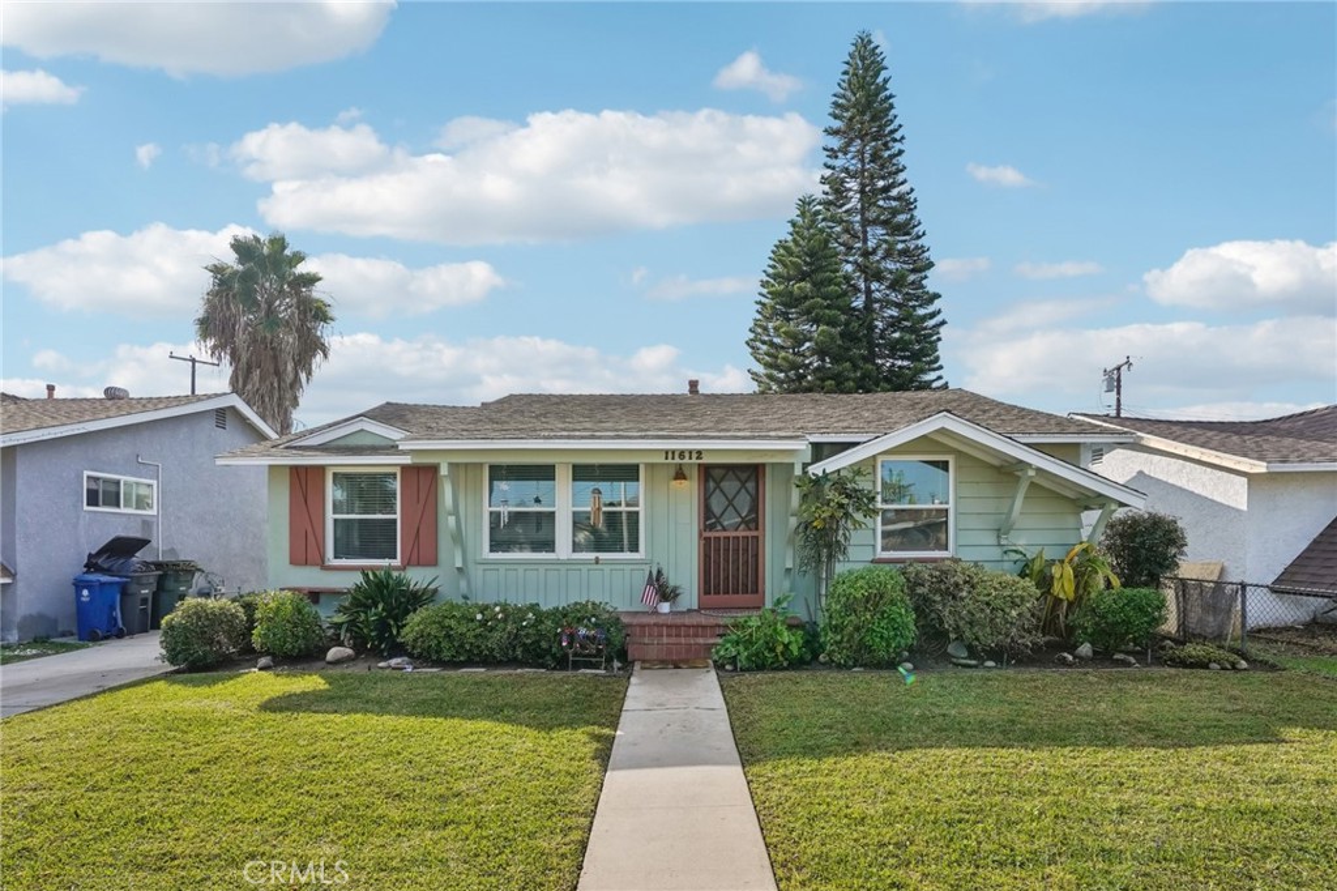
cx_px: 668
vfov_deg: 73.7
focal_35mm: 16
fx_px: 594
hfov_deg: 96.8
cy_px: 446
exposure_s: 1/800
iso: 400
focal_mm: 16
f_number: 8
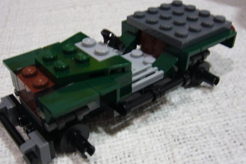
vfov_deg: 31.2
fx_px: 294
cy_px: 88
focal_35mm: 43
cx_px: 112
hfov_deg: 45.4
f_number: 2.8
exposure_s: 1/8
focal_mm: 5.8
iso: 200
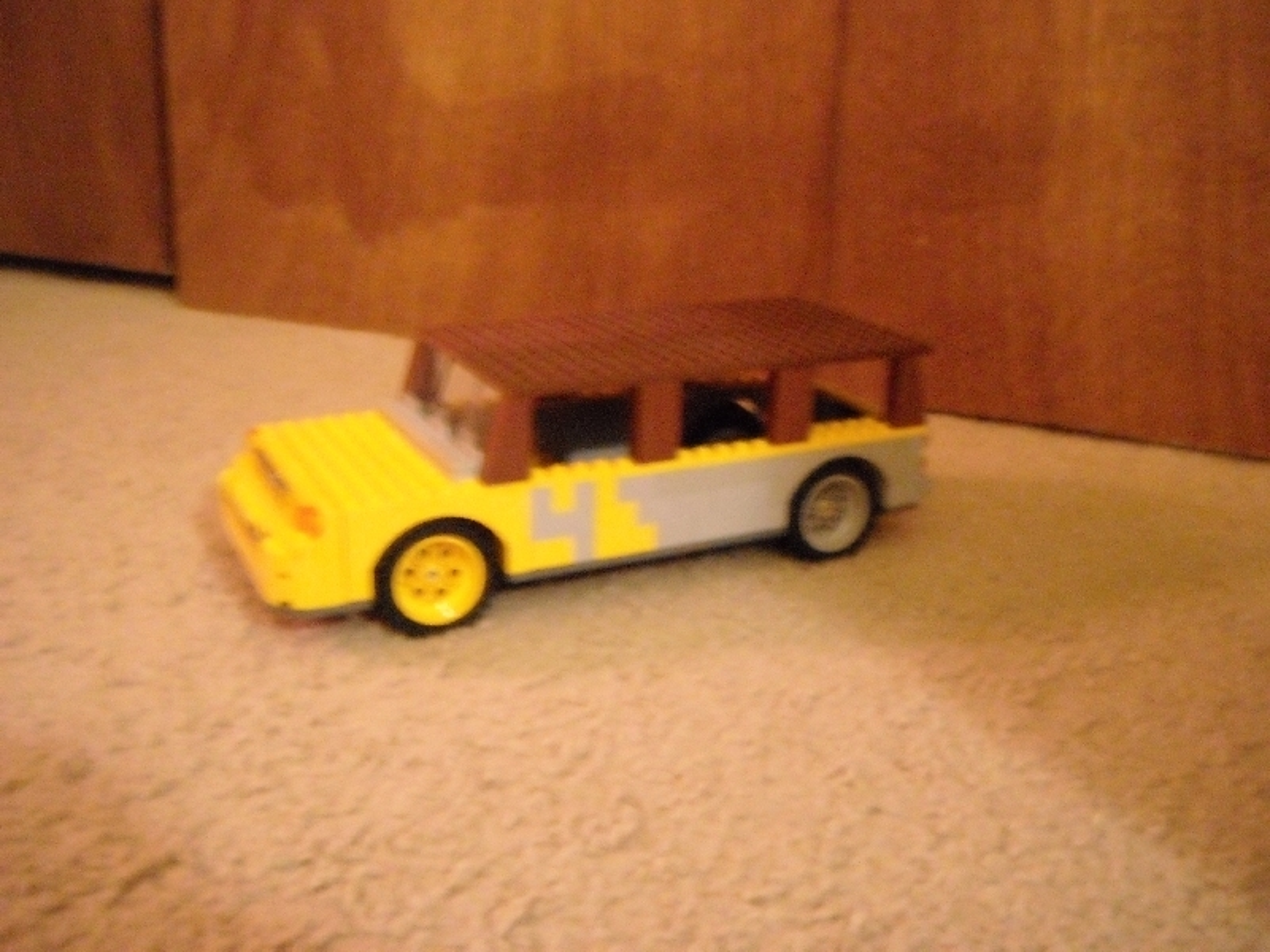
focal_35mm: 35
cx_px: 635
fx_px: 1284
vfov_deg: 40.7
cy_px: 476
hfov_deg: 52.6
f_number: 2.8
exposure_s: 1/2
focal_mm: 5.7
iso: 800
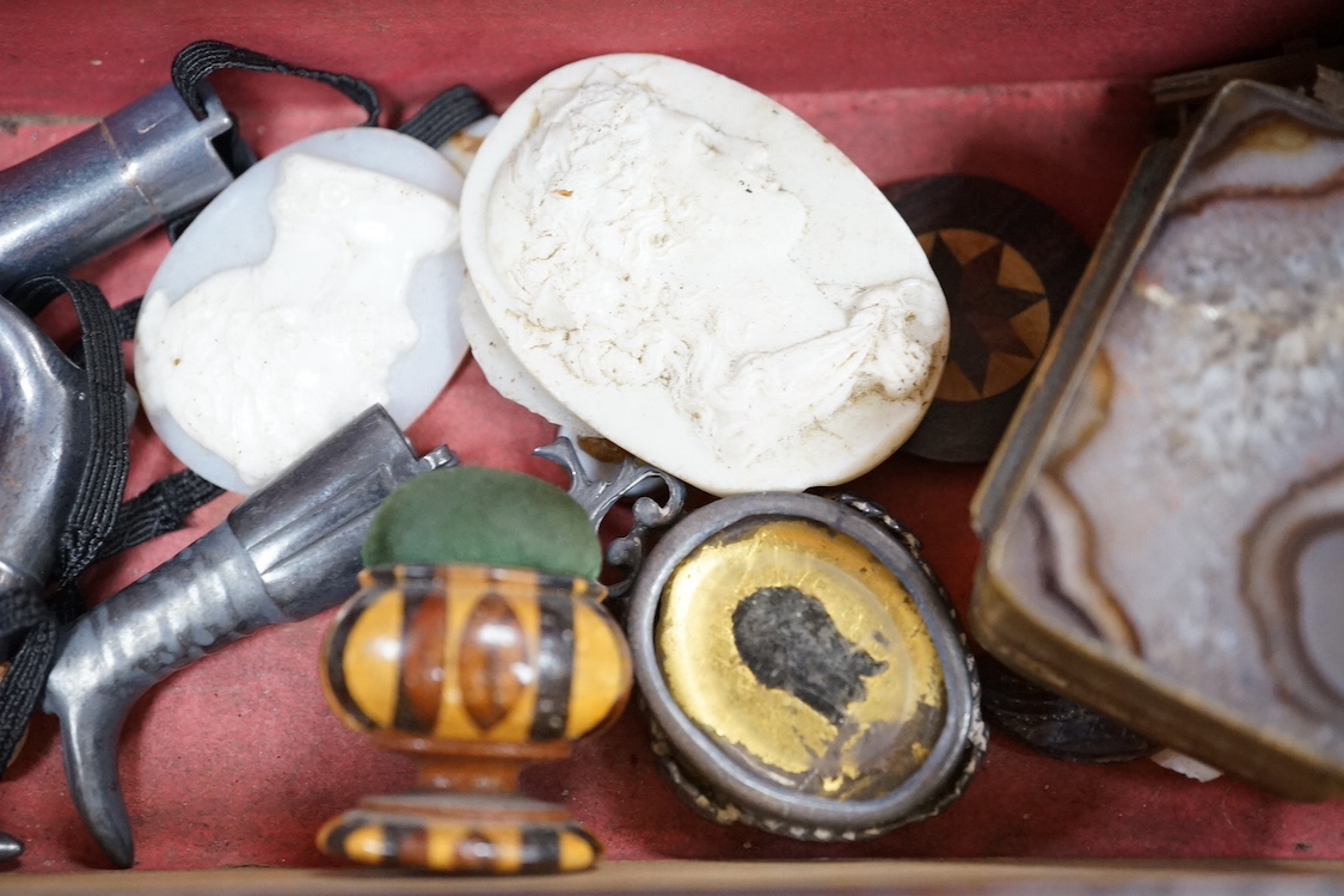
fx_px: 1680
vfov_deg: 29.9
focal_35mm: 45
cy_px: 448
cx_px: 672
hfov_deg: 43.6
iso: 2500
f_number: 6.3
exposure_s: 1/80
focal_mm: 30
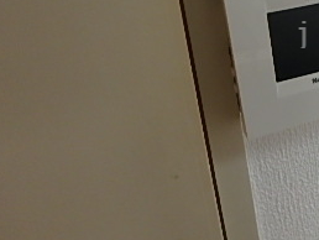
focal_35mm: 52
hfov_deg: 31.1
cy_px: 33
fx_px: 480
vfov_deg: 27.3
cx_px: 381
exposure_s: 1/50
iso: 200
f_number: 3.5
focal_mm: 3.7
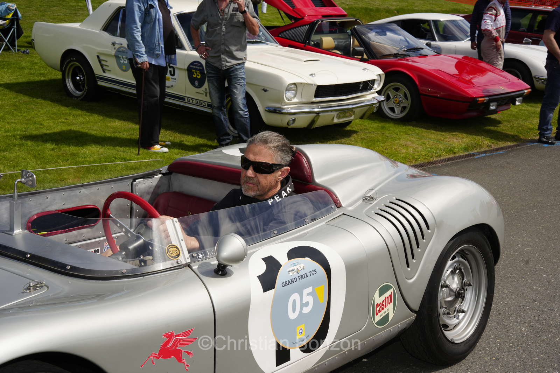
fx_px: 829
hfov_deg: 37.3
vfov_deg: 25.4
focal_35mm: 53
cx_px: 280
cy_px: 186
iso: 250
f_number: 11
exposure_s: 1/500
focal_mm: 53.3
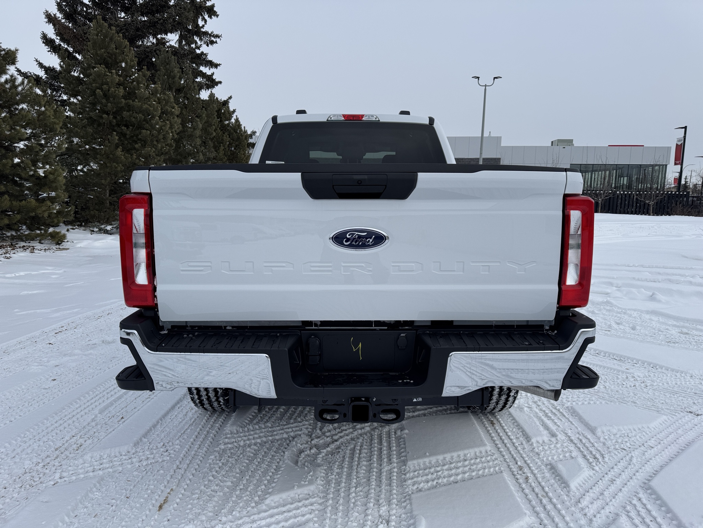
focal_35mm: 24
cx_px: 352
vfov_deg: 56.8
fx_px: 487
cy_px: 264
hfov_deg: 71.6
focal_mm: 6.76
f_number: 1.78
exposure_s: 1/4950
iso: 80
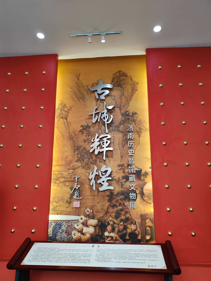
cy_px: 140
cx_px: 106
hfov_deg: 51.4
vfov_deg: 65.3
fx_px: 219
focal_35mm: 27
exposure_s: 1/100
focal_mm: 6.14
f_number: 1.8
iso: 500
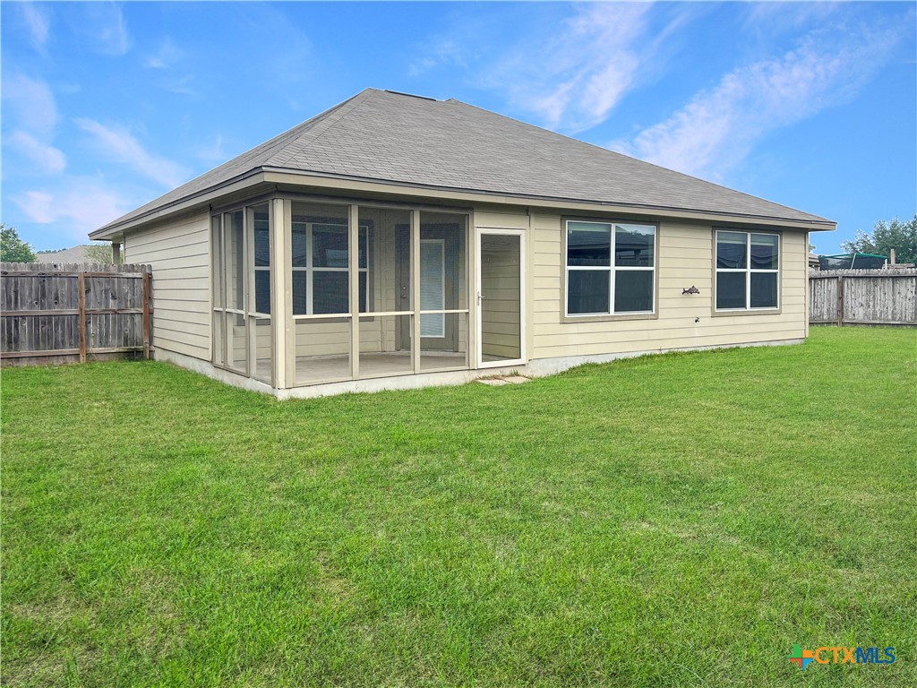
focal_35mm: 26
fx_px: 689
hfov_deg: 67.3
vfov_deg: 53.1
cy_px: 344
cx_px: 458
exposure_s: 1/3077
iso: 50
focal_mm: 5.7
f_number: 1.5
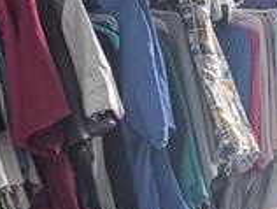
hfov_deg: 23.1
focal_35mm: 84
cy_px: 221
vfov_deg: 17.1
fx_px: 673
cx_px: 189
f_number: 2.2
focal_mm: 1.74
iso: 250
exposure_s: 1/60
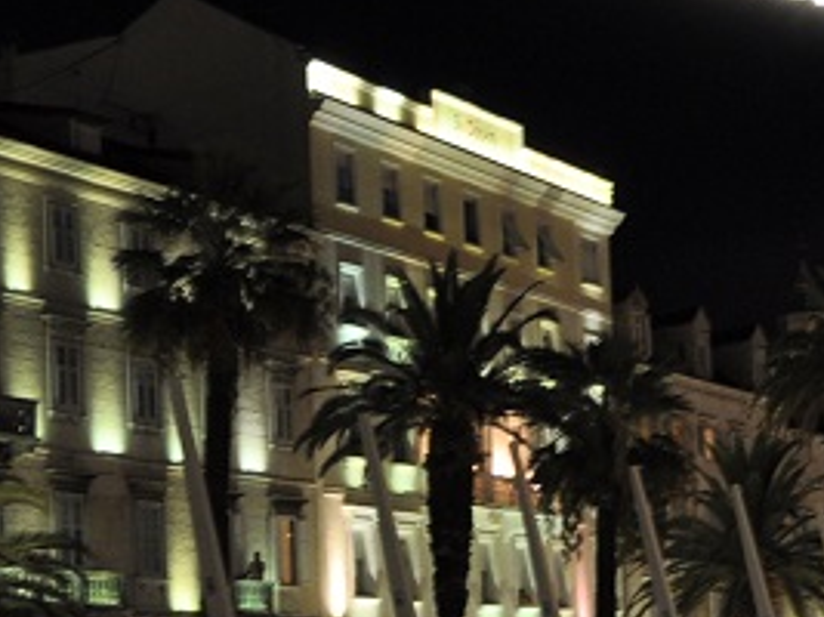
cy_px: 514
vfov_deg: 15.1
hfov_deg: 20.2
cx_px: 301
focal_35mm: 97
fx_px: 2308
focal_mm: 18
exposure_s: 1/8
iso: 500
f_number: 3.5
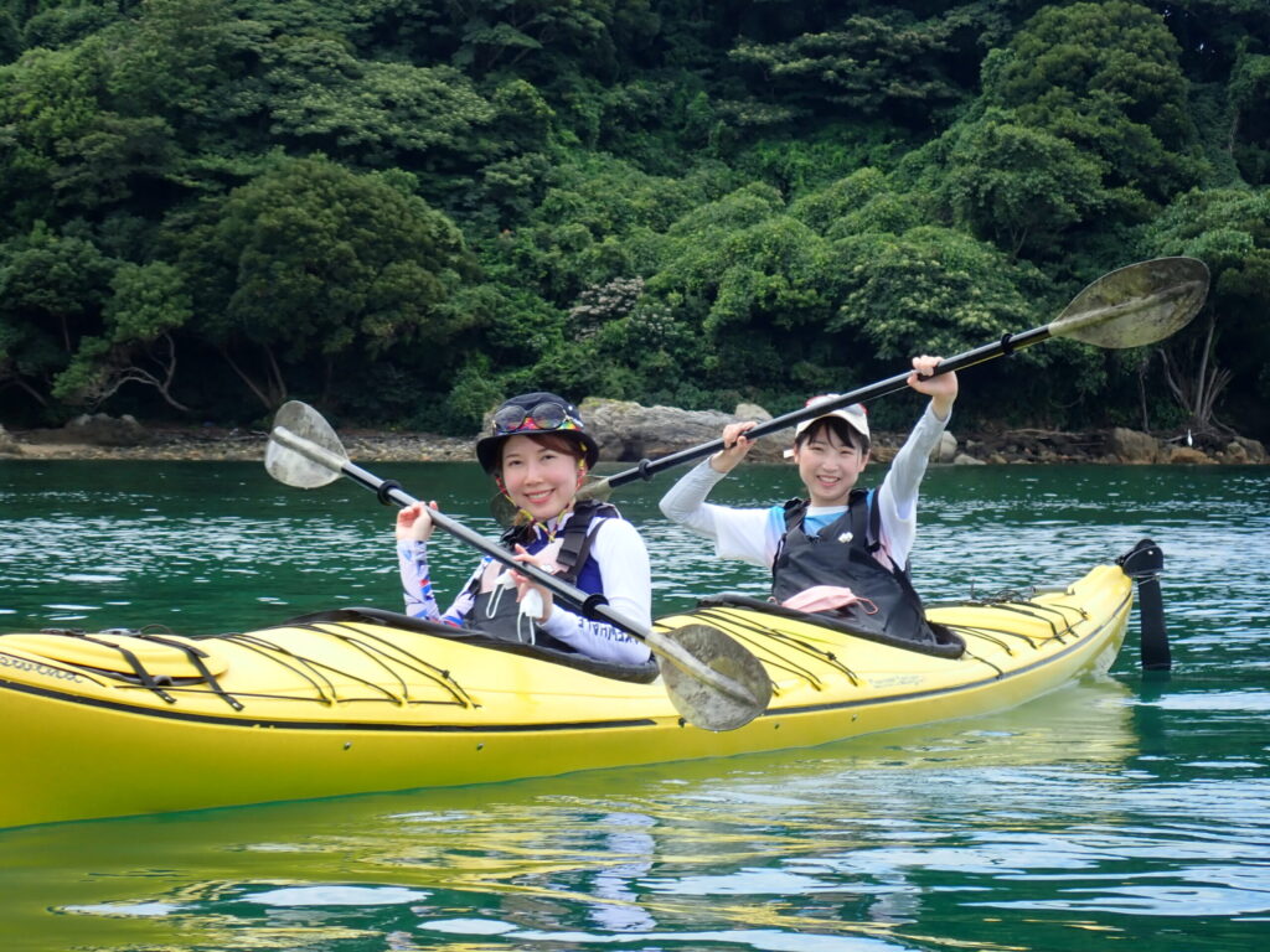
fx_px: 3669
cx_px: 635
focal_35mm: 100
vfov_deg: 14.8
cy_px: 476
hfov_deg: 19.6
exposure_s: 1/200
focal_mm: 18
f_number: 4.9
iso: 100
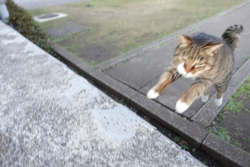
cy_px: 84
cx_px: 125
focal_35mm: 24
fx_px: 167
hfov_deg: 73.7
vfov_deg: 53.1
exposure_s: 1/160
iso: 1600
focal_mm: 8.8
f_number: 1.8
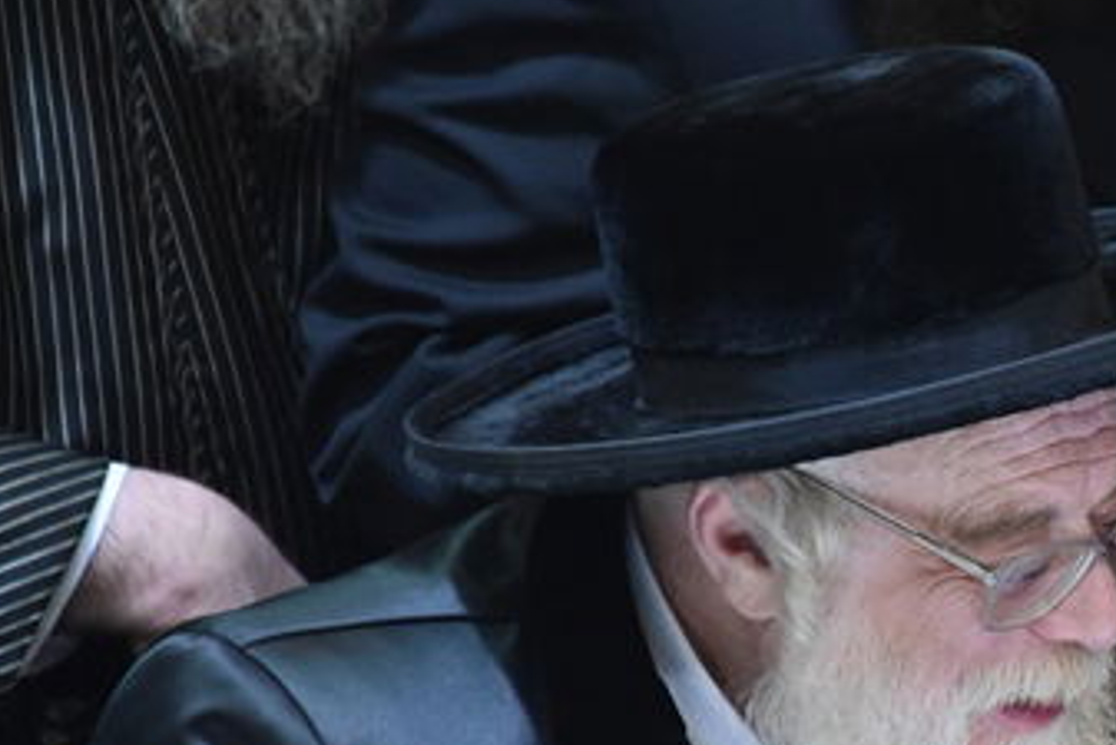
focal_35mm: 760
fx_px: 23569
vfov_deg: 1.8
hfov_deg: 2.7
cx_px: 1209
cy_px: 680
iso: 5000
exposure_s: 1/100
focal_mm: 250
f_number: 5.6
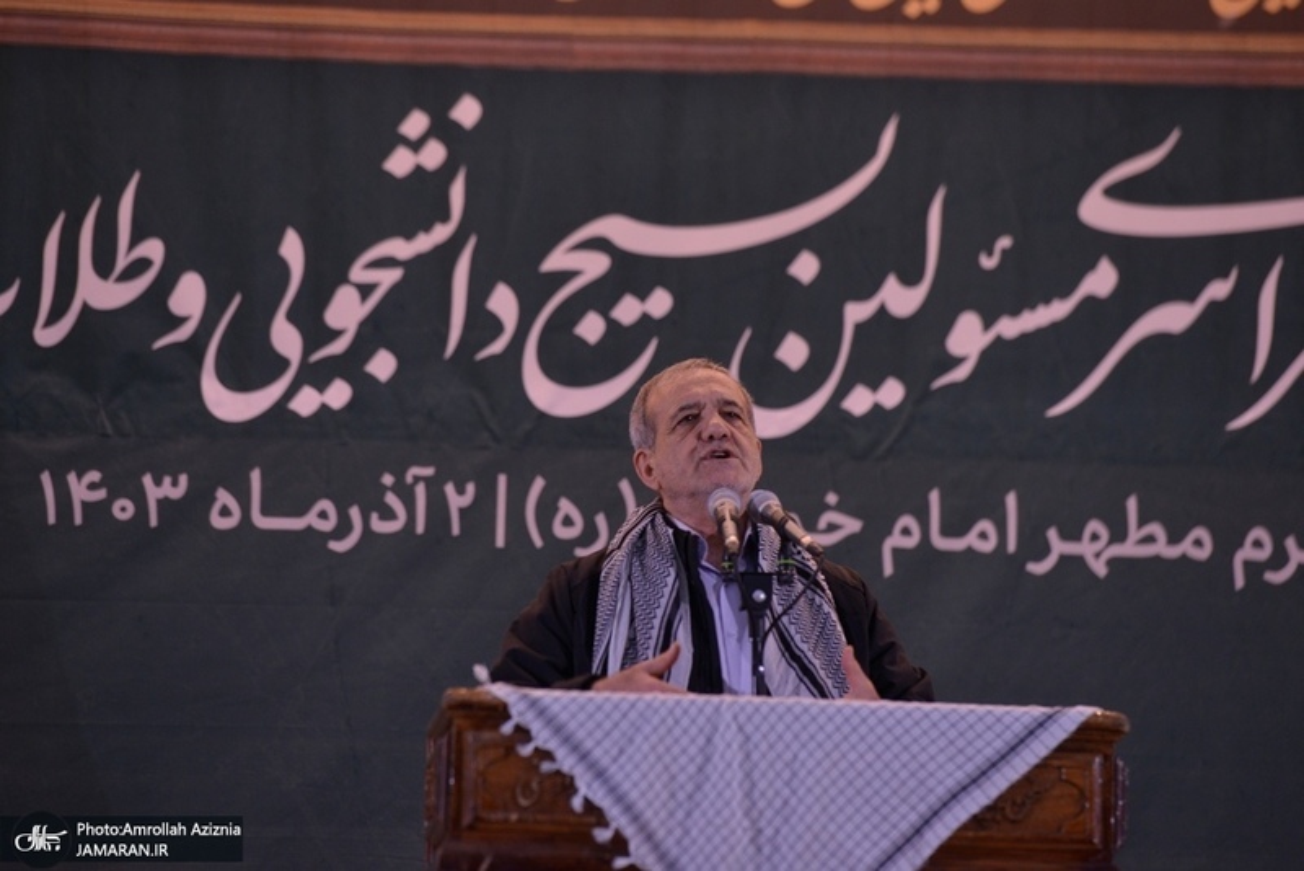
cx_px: 652
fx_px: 7247
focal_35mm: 200
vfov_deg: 6.9
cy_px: 436
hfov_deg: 10.3
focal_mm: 200
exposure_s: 1/100
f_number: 4.5
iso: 500
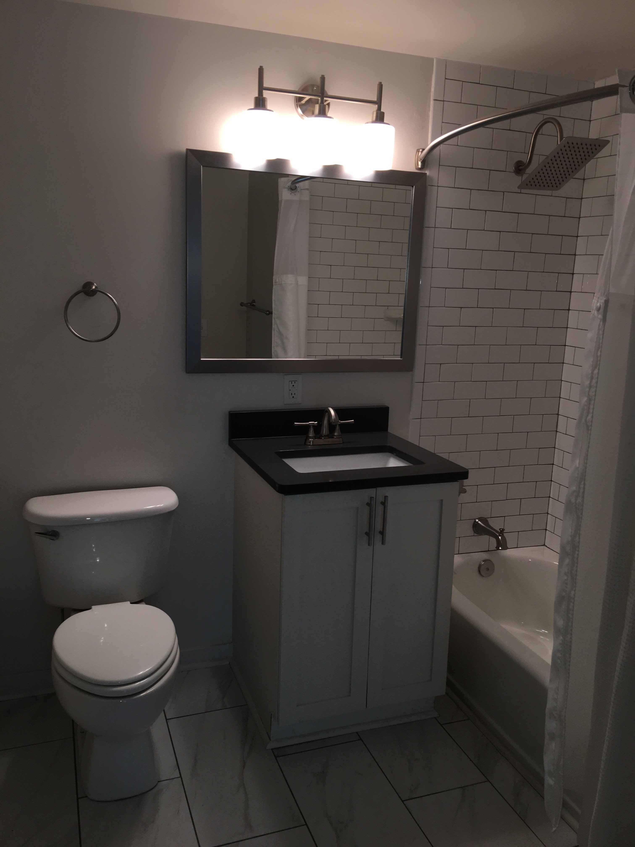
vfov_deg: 61.7
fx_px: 709
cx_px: 318
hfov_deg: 48.2
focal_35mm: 29
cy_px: 424
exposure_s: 1/42
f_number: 2.2
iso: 25
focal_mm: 4.15
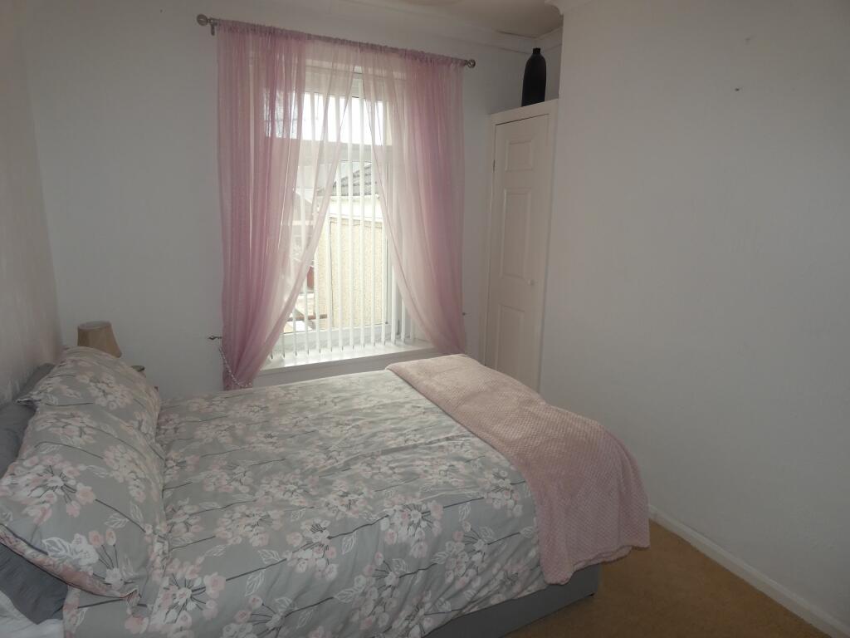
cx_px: 425
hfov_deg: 81.7
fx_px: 491
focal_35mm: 20
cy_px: 319
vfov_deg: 66.0
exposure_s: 1/80
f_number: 2.8
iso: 80
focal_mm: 3.6
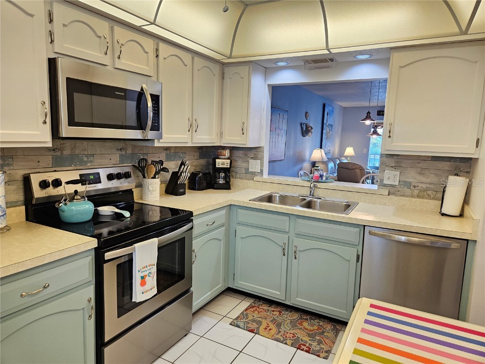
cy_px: 182
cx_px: 242
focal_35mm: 23
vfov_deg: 58.9
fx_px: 322
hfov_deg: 73.9
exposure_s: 1/120
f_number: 1.8
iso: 160
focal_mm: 5.4
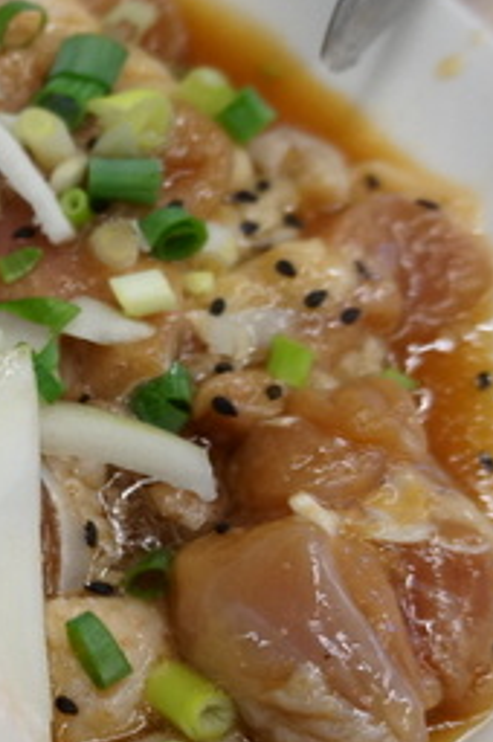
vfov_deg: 26.9
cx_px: -177
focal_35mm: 75
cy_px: 483
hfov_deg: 16.9
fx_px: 1545
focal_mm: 20
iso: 1000
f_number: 4
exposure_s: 1/60
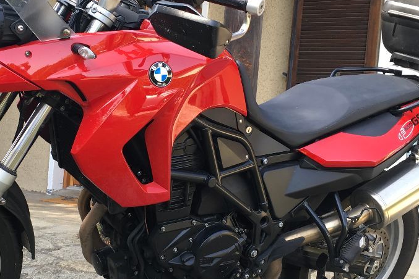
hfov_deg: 34.7
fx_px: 664
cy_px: 149
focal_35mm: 57
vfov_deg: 23.8
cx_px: 143
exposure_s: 1/100
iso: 25
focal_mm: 4.15
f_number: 2.2
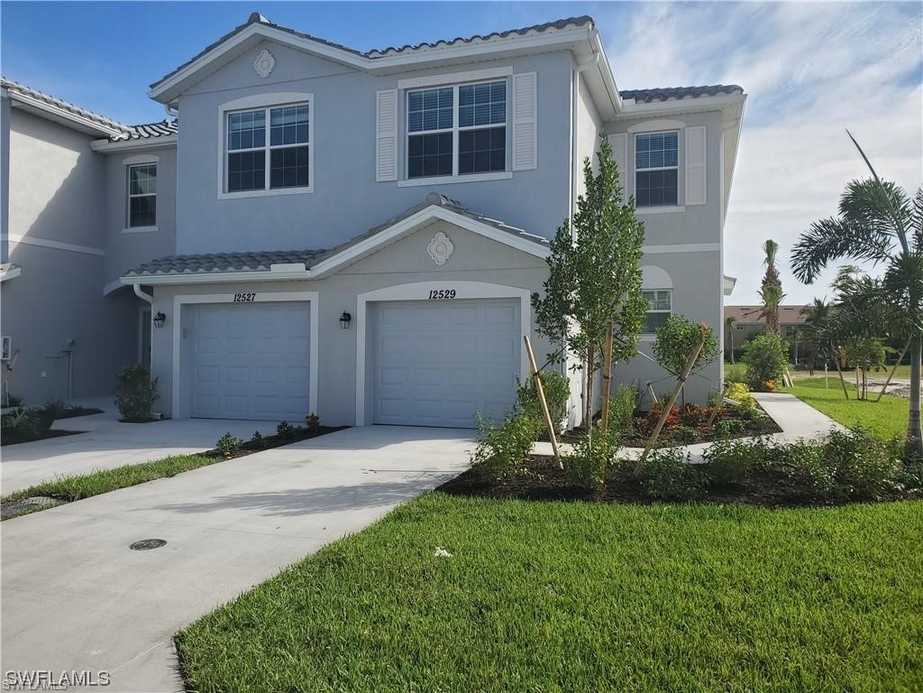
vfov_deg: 53.1
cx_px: 462
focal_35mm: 26
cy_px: 346
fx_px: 693
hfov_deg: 67.3
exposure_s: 1/1575
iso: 50
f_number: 2.4
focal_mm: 4.3
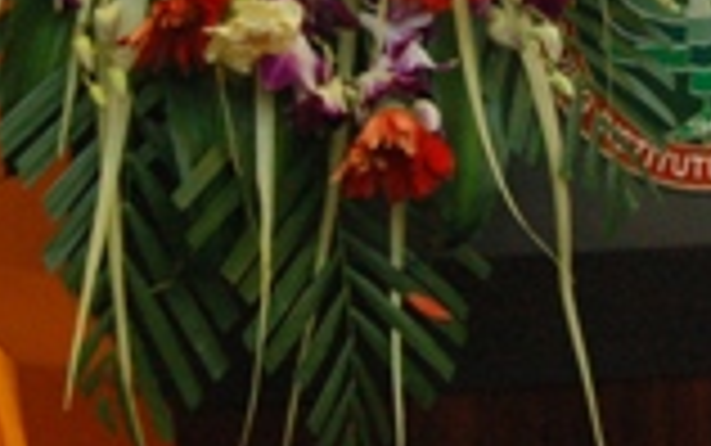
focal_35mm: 198
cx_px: 598
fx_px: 3839
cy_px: -288
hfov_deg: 10.5
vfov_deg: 6.5
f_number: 4.8
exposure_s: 1/30
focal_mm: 34
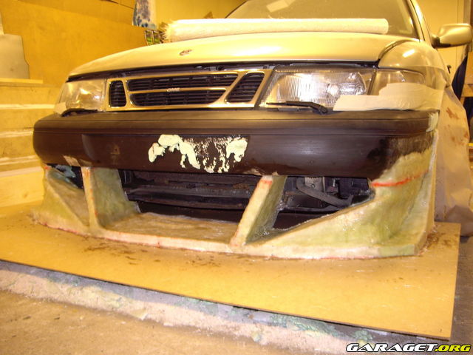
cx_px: 236
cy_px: 178
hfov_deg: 49.0
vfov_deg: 37.7
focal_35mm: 38
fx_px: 519
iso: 100
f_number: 2.7
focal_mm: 6.2
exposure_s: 1/5
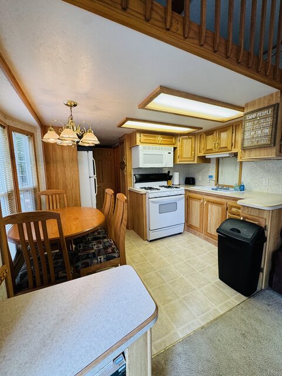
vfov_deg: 102.1
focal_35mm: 14
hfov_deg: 85.7
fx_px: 152
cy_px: 188
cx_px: 141
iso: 125
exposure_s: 1/120
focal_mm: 2.22
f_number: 2.2
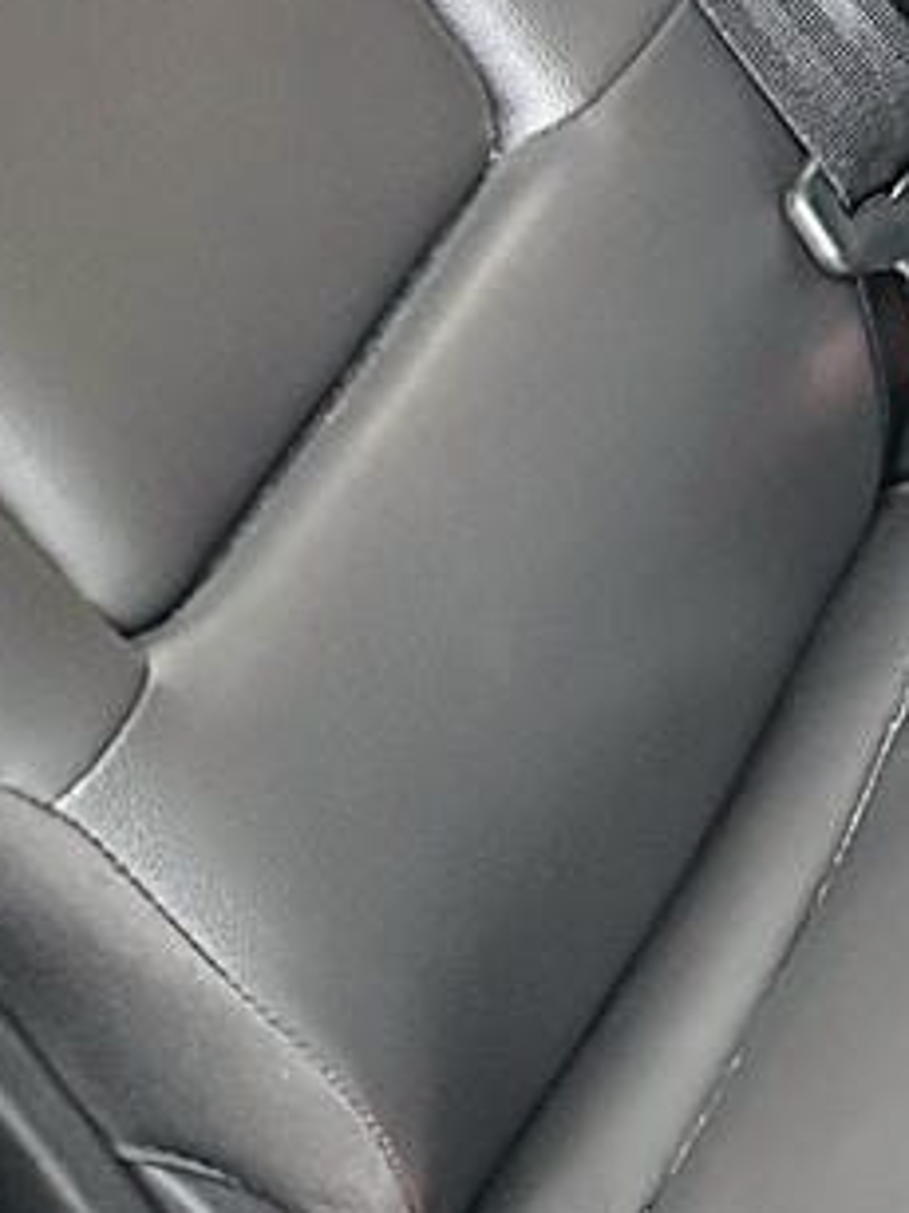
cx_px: 2186
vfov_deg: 14.4
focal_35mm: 125
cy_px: -786
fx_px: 4380
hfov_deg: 10.3
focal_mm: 6.86
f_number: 1.78
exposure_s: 1/40
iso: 1000
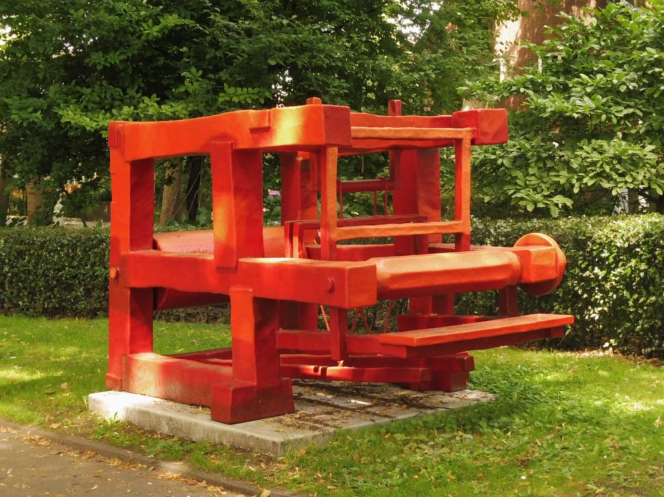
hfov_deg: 26.0
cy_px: 248
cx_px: 332
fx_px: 1437
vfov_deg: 19.6
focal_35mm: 75
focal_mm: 13.3
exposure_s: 1/100
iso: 400
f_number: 5
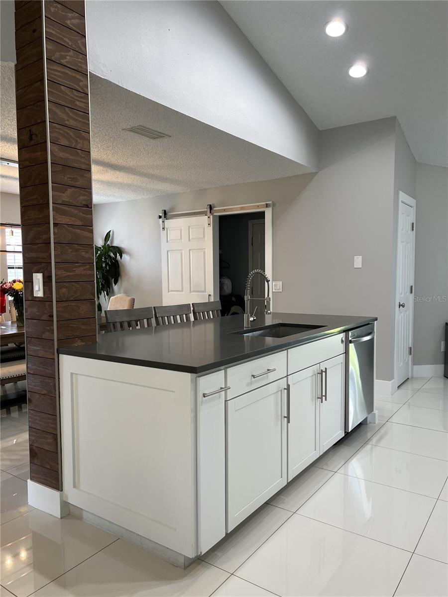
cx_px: 224
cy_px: 298
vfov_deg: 67.3
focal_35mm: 26
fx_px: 449
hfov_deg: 53.1
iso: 100
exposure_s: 1/120
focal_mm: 5.7
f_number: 1.5
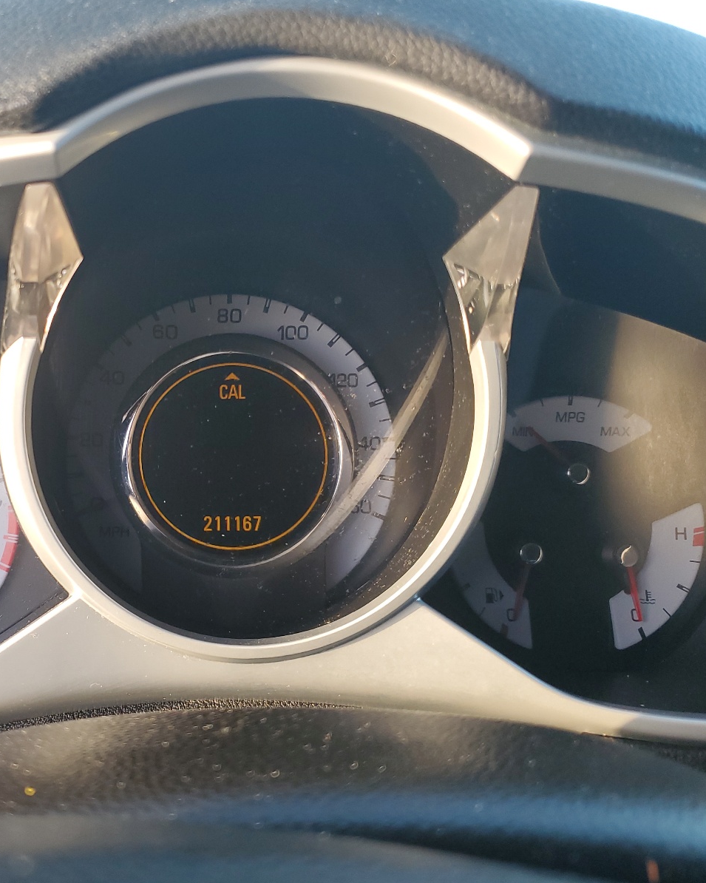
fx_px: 888
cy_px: 440
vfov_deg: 52.8
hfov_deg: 41.9
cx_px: 169
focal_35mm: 34
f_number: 1.5
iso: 64
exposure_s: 1/120
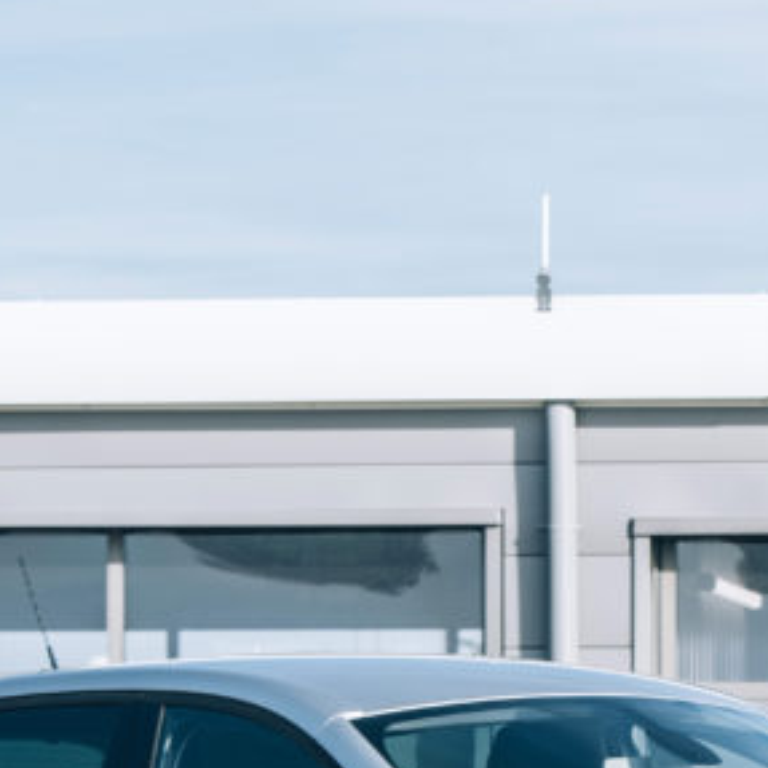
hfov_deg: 5.9
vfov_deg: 5.9
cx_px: 830
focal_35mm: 297
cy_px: 904
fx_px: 7455
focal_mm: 98
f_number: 5.6
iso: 100
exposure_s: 1/350
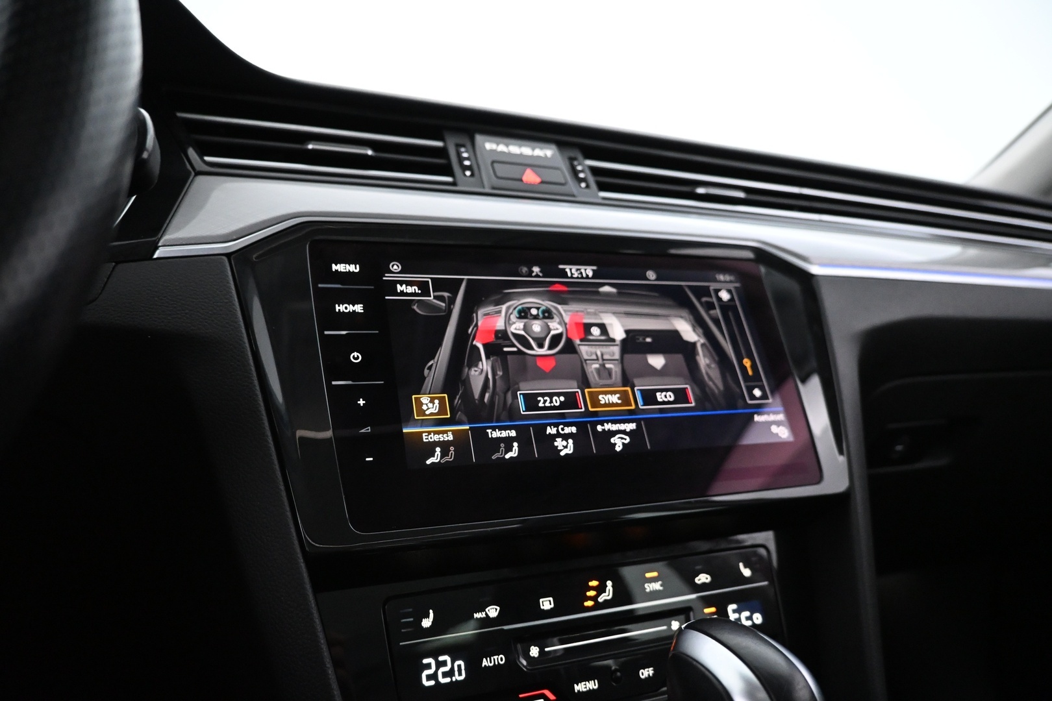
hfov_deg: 73.7
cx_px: 526
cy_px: 350
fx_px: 701
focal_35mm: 24
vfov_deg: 53.1
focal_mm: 16
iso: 4000
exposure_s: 1/50
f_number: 3.5
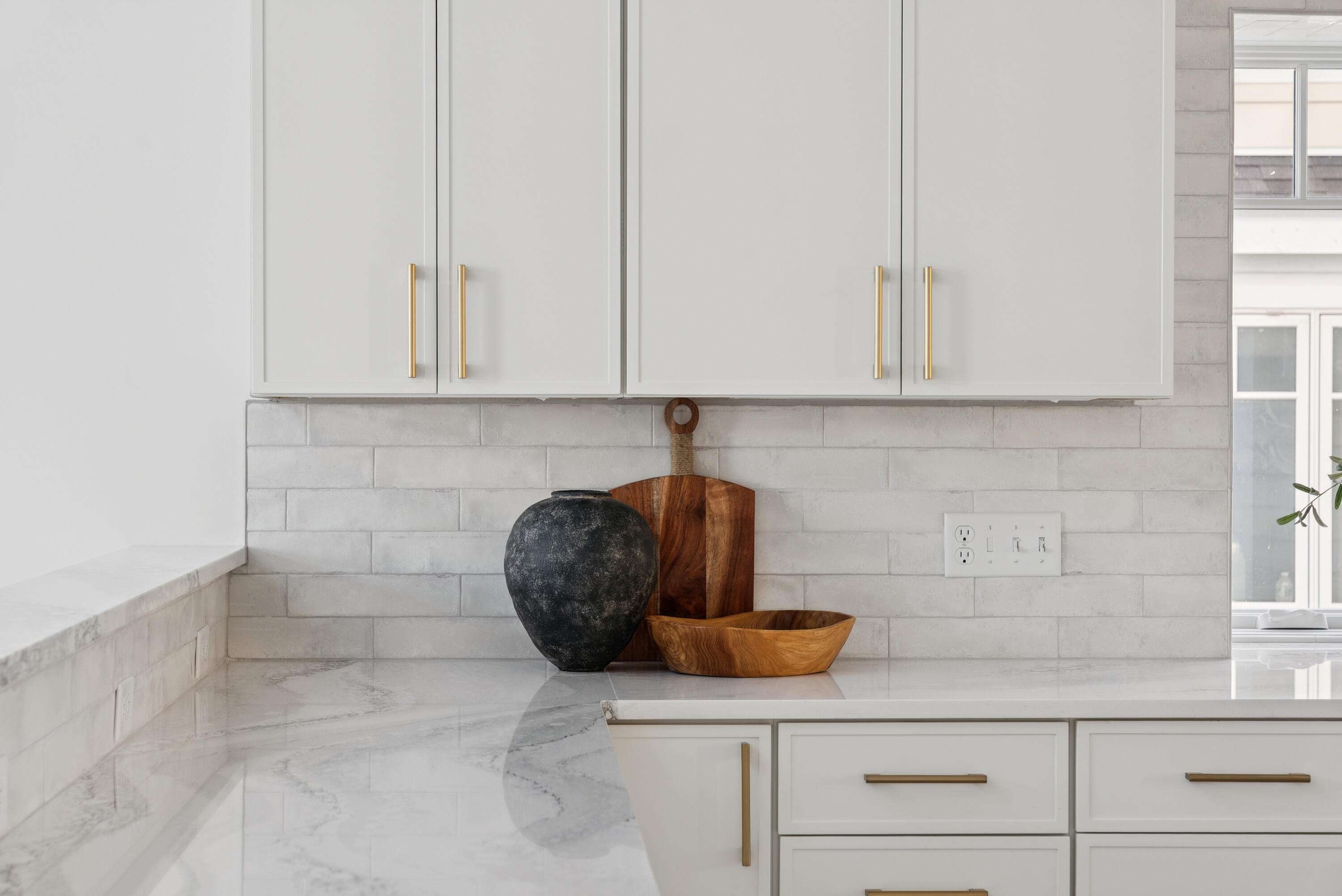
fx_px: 2610
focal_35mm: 70
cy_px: 448
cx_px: 671
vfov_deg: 19.5
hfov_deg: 28.8
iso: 320
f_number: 7.1
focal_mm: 70
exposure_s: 1/25
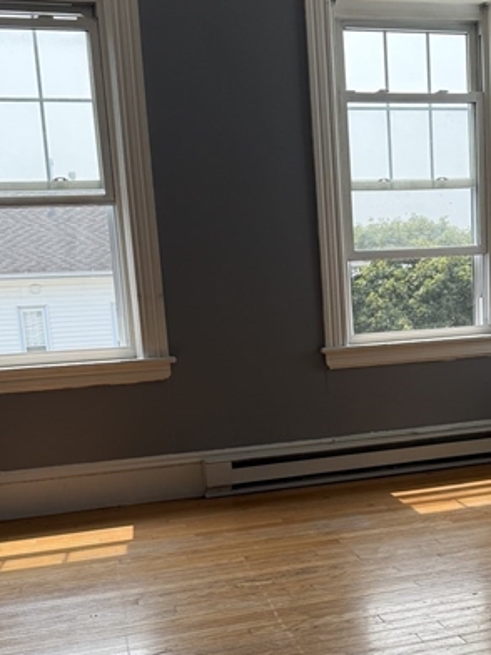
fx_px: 889
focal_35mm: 47
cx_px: 362
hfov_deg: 30.4
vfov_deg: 39.9
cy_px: 438
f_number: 1.78
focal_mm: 6.76
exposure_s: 1/1653
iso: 100
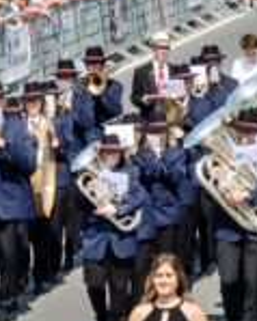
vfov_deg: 3.9
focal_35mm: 491
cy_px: 222
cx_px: -272
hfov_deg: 3.1
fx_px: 4673
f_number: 11
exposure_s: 1/250
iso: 140
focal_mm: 80
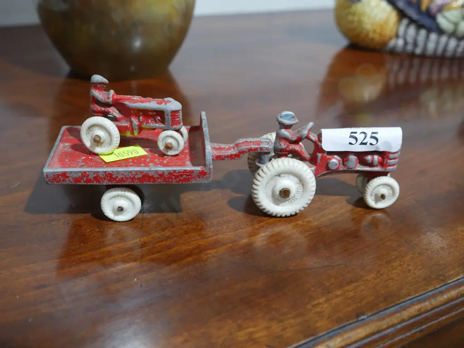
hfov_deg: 46.8
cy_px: 174
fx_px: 536
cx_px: 232
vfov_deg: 36.0
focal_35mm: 40
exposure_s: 1/60
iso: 640
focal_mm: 20
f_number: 4.4
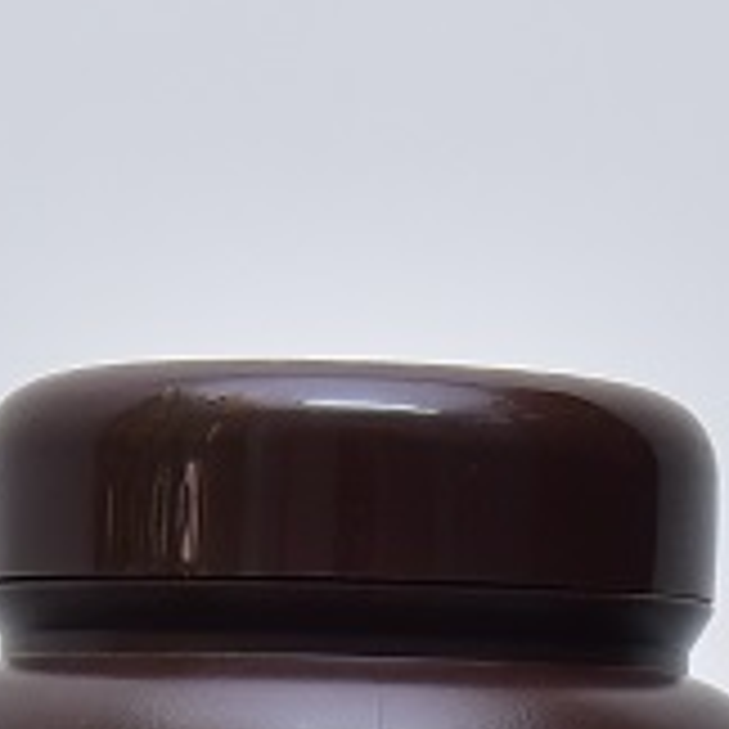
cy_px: 1071
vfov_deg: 15.4
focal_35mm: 105
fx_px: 2502
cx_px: 364
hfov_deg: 16.6
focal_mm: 38
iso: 1250
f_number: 4
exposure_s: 1/125
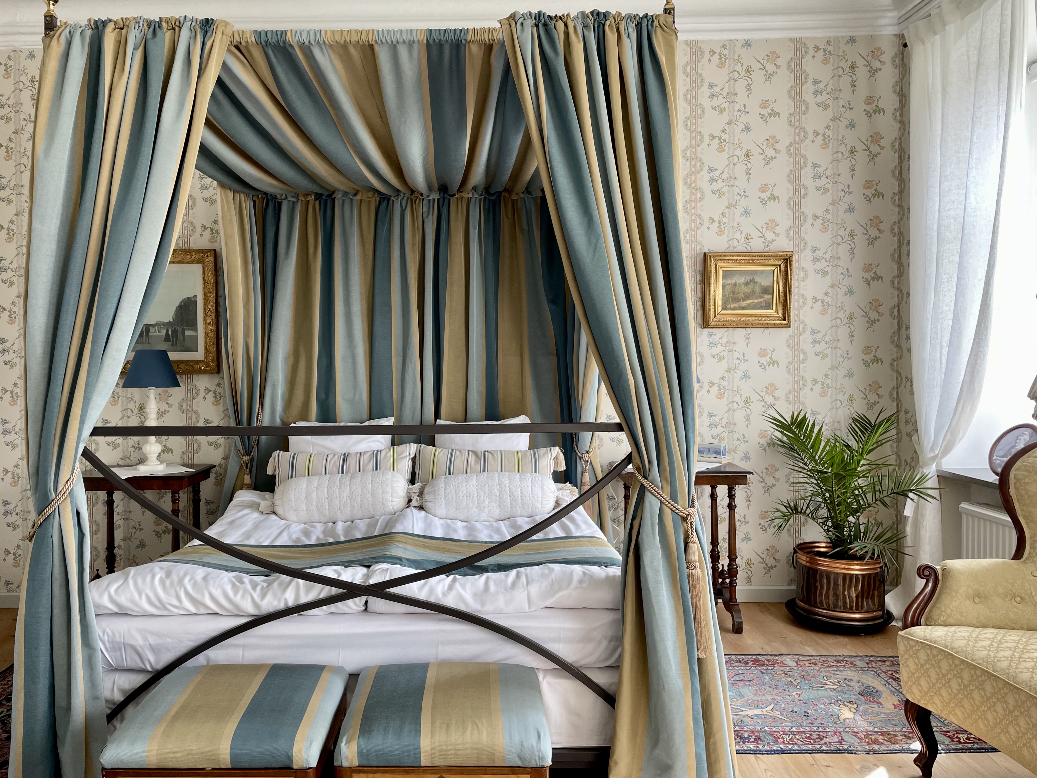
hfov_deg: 67.3
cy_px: 389
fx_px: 779
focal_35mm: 26
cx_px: 518
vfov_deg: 53.1
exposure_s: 1/121
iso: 50
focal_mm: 4.2
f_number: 1.6
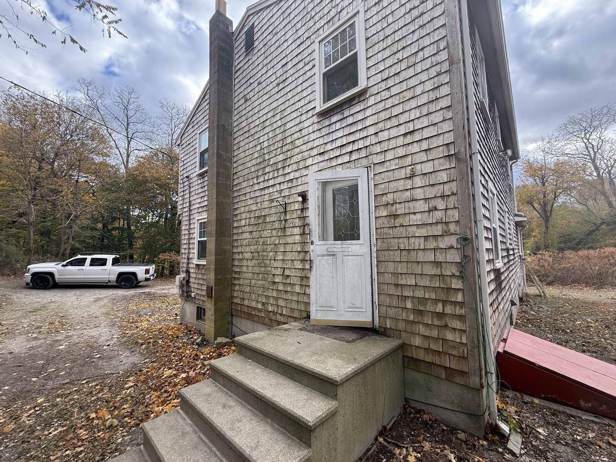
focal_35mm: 14
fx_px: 249
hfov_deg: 102.1
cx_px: 308
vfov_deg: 85.7
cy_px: 231
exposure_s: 1/286
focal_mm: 2.22
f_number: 2.2
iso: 50
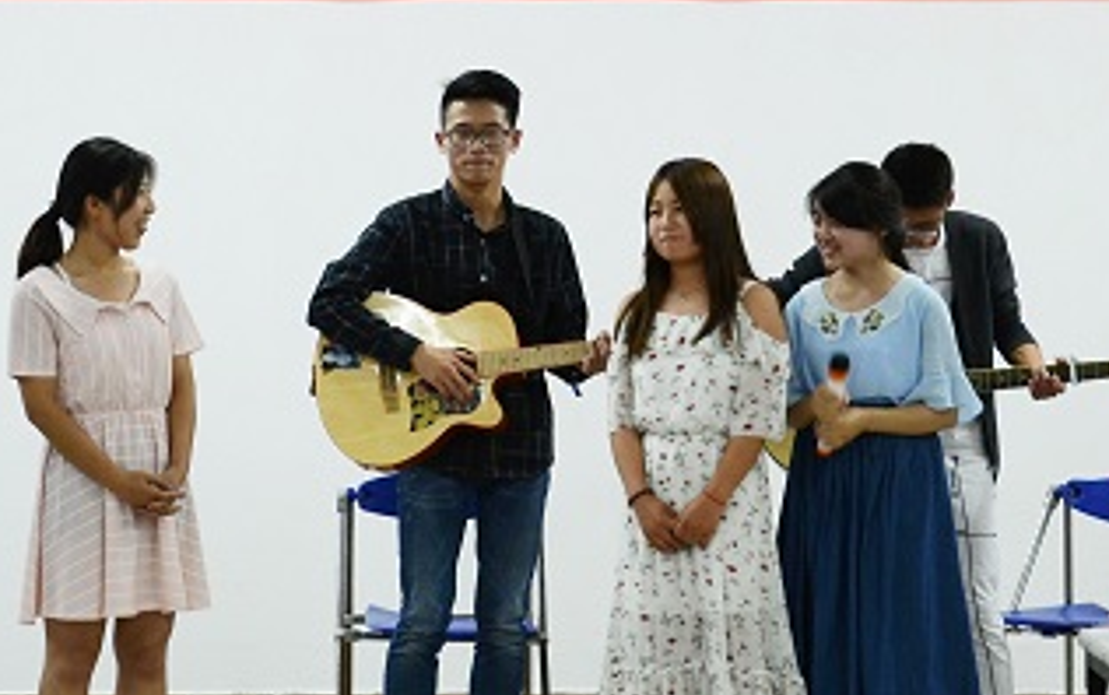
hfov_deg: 12.8
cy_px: 326
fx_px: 4930
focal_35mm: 163
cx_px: 554
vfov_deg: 8.1
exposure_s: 1/45
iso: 640
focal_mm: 52
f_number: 5
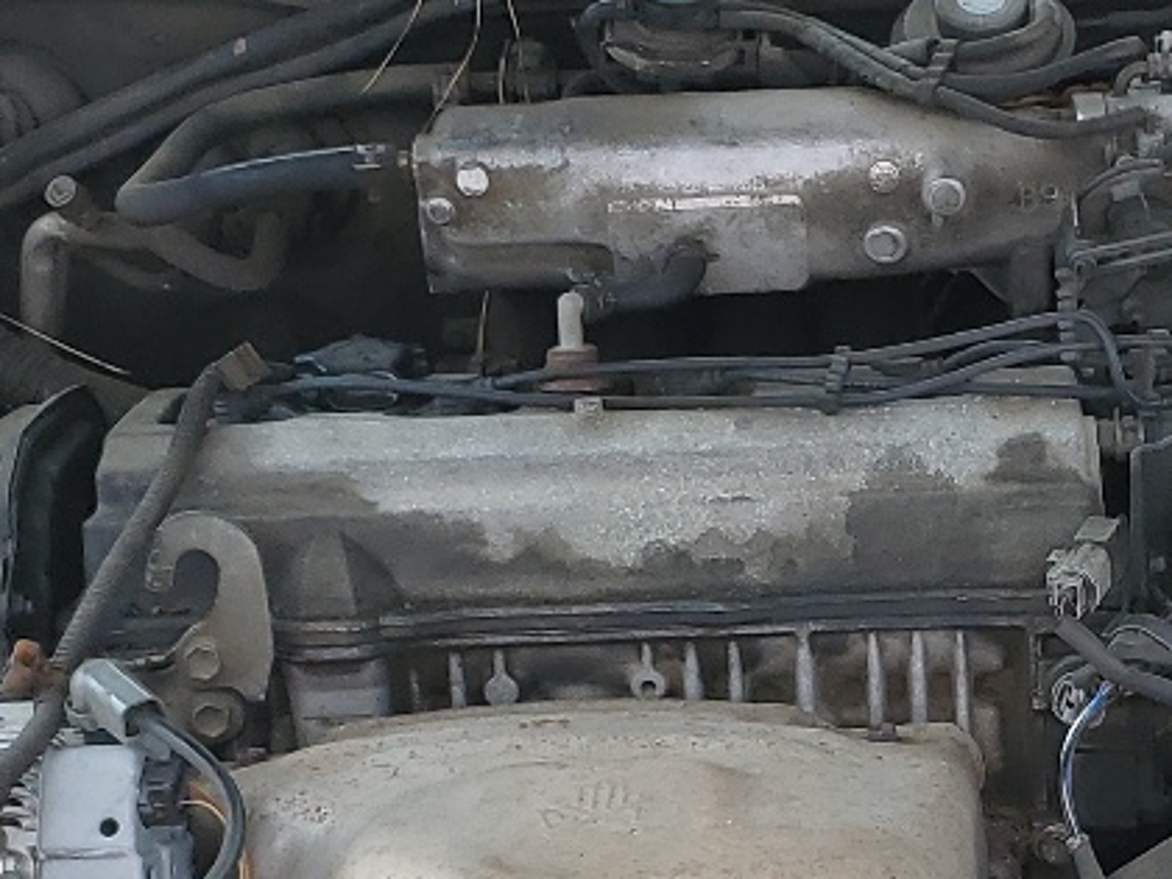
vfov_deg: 14.7
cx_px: 982
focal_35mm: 99
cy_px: 840
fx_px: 3352
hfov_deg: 19.6
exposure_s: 1/1000
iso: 50
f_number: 1.5
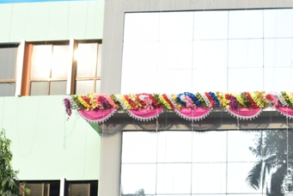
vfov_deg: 16.4
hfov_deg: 24.5
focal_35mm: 81
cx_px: 248
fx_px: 660
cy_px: 210
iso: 100
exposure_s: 1/200
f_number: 5.6
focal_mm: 18
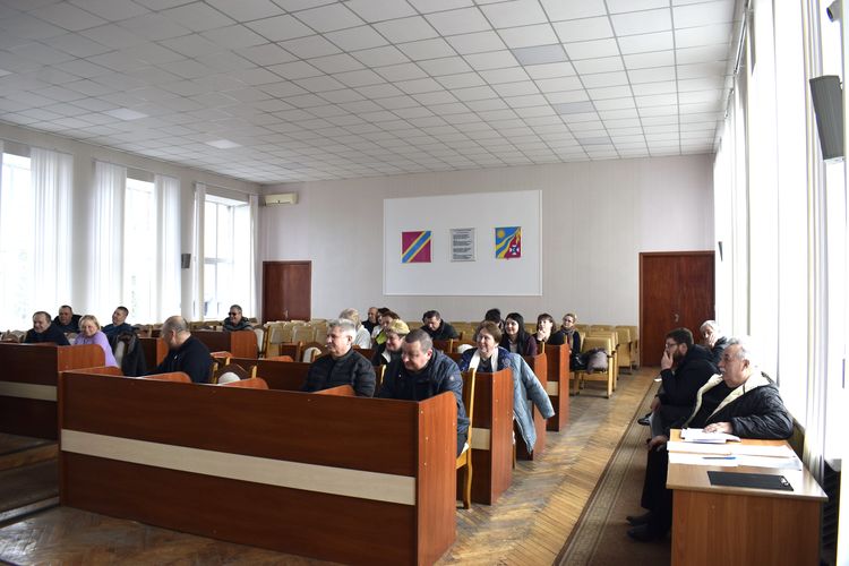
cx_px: 424
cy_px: 283
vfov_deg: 47.9
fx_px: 637
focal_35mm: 27
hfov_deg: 67.4
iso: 400
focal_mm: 18
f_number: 6.3
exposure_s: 1/160
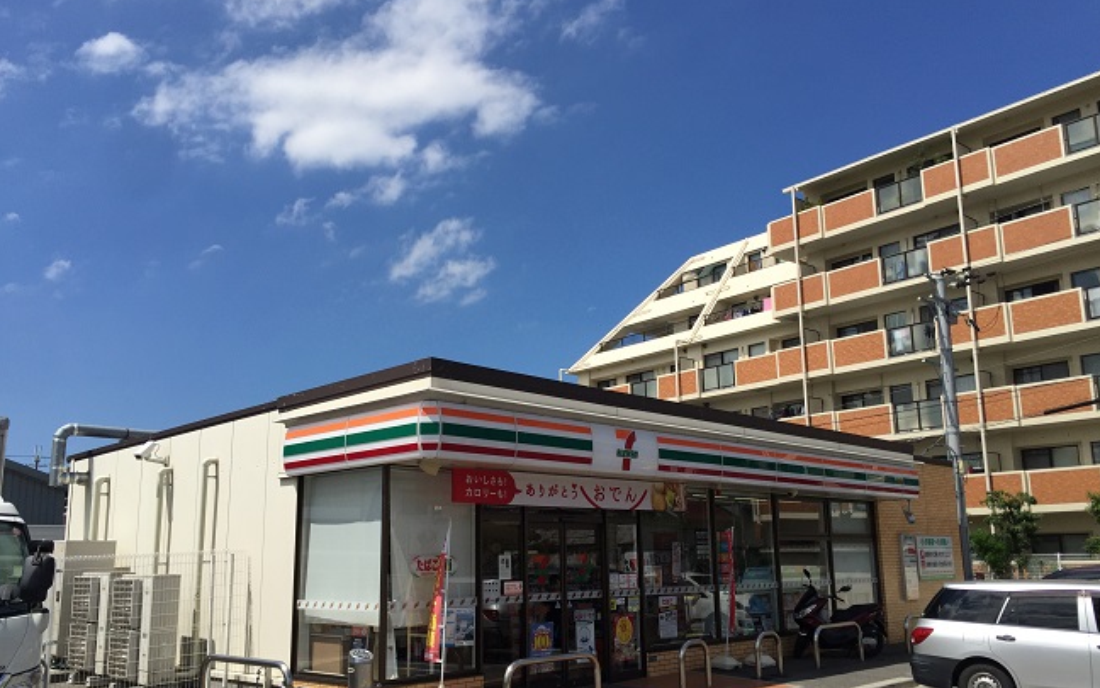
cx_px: 553
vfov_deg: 40.5
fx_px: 929
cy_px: 384
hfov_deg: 61.2
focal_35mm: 31
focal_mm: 4.15
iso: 32
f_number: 2.2
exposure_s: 1/3597
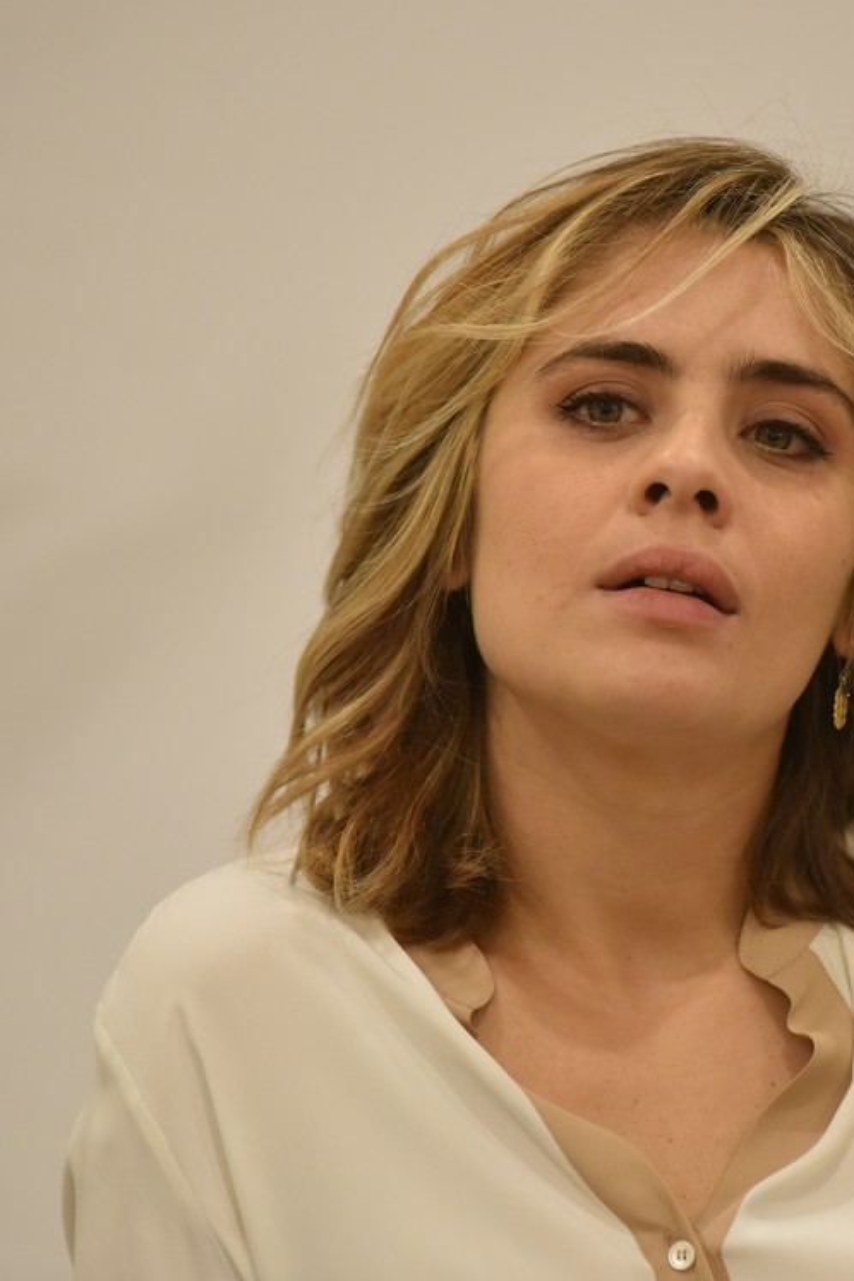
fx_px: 9109
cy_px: 640
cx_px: 608
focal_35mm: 256
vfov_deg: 8.0
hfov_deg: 5.4
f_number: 3.2
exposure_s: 1/250
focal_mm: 170
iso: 3200
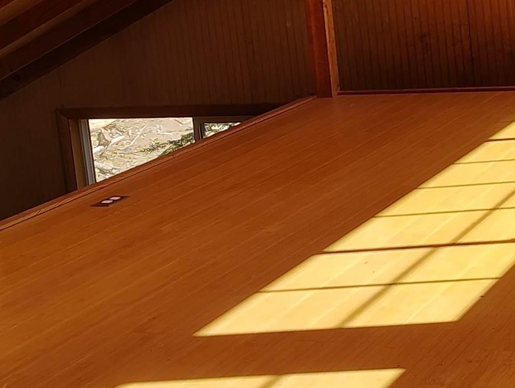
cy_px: -9
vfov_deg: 16.6
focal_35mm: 87
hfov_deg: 22.0
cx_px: 447
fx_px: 1297
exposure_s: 1/120
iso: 107
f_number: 1.8
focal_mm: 5.56
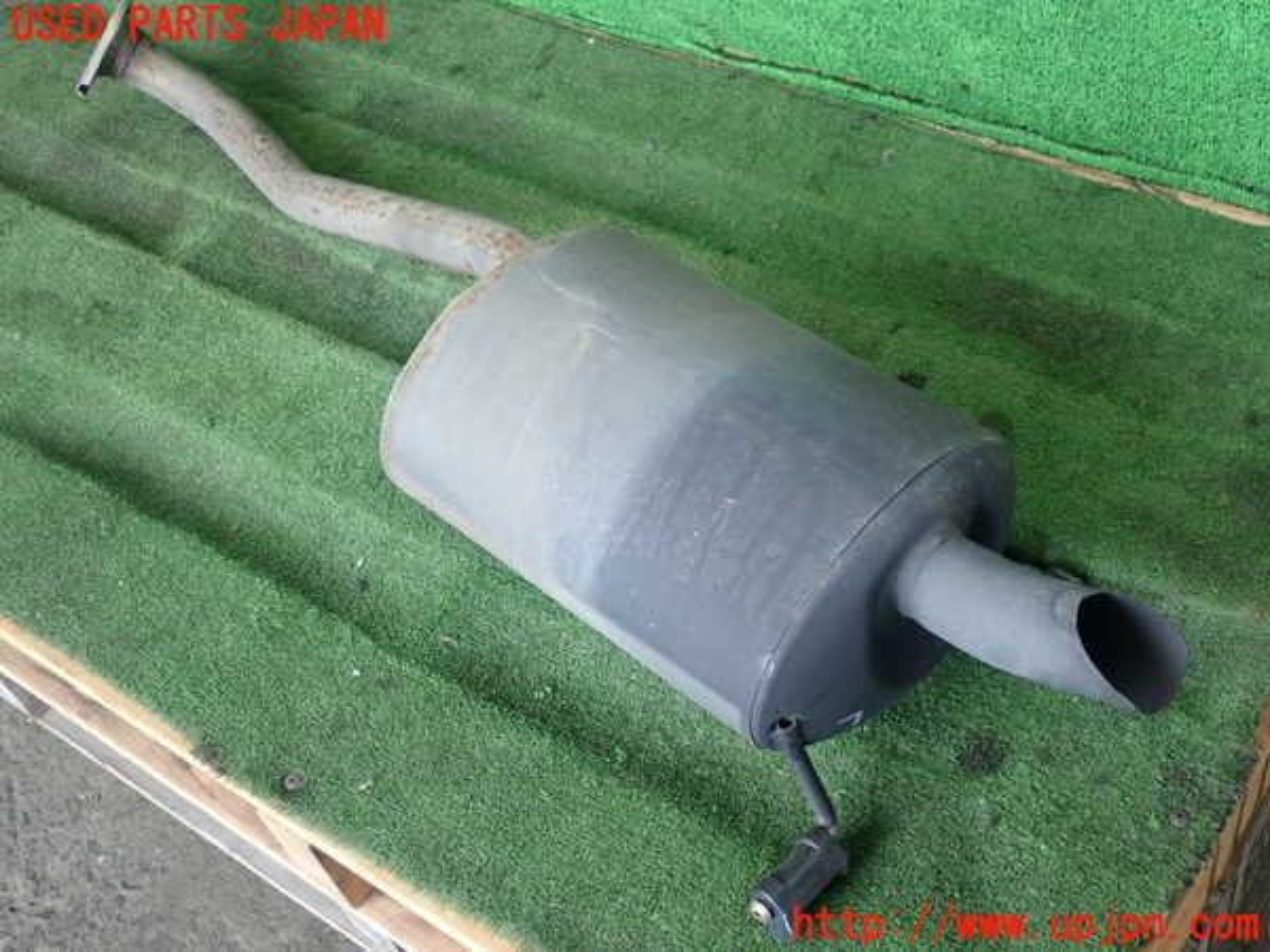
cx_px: 635
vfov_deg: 33.6
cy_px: 476
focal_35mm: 43
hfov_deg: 43.9
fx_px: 1578
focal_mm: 7.86
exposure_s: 1/40
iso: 200
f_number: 2.9
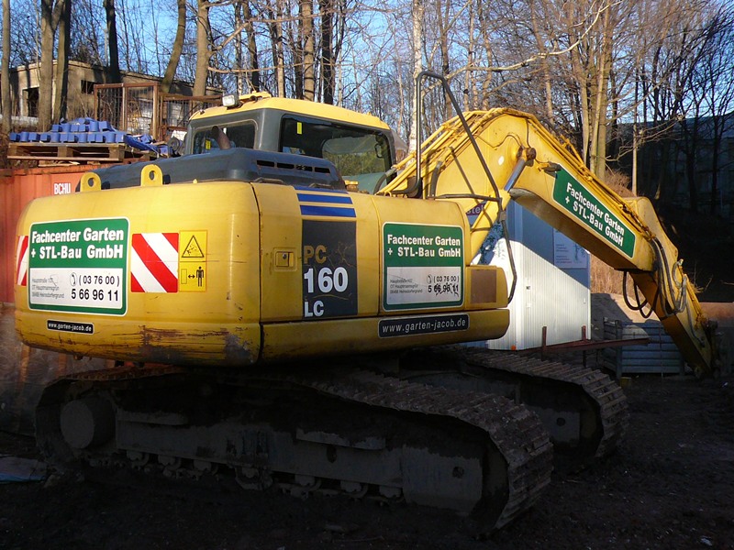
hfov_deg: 42.9
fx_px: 933
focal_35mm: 44
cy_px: 275
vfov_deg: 32.9
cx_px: 367
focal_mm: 4.7
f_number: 2.8
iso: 100
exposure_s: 1/500
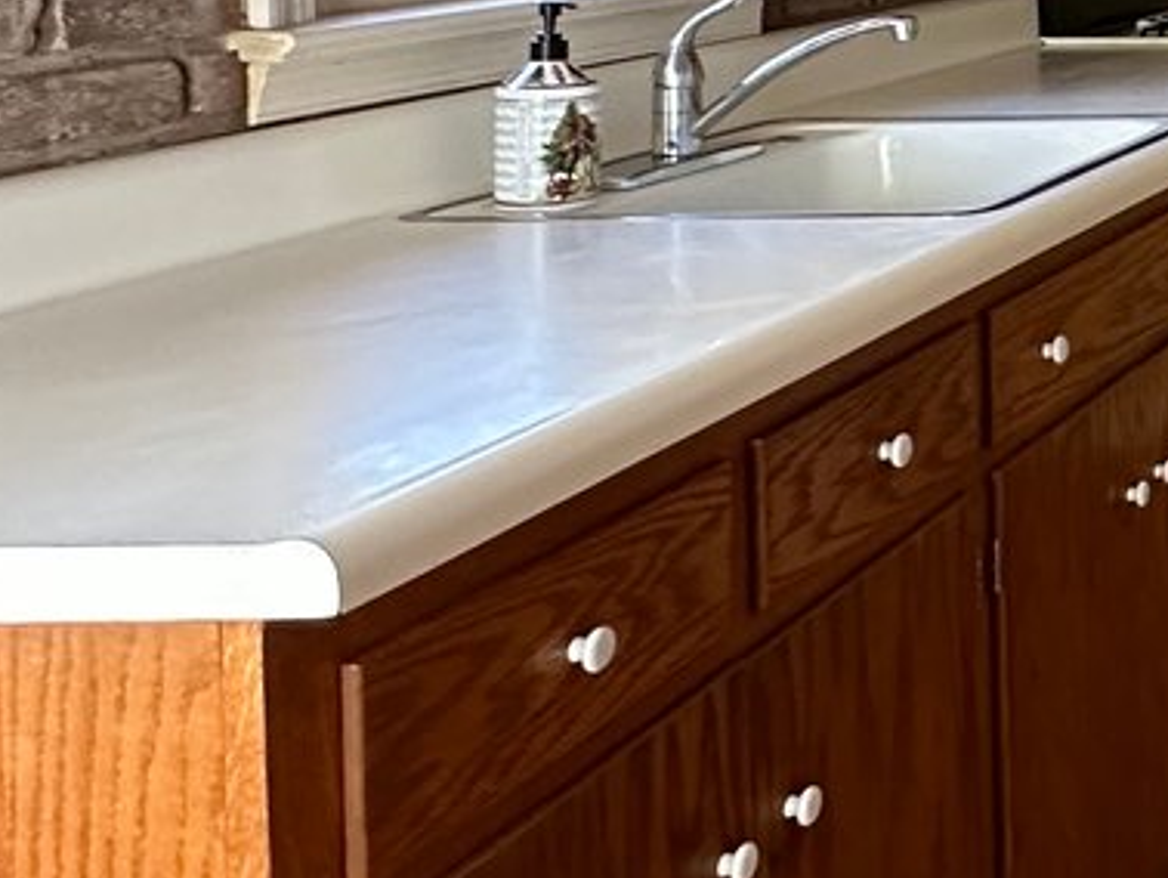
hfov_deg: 24.3
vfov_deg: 24.3
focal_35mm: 56
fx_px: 1891
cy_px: -110
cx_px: 1871
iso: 320
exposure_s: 1/91
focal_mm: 2.22
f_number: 2.2
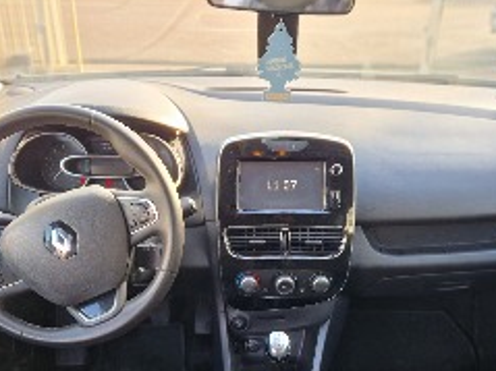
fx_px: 573
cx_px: 259
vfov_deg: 34.5
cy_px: 313
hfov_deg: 46.8
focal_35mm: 40
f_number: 1.8
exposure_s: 1/100
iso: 64
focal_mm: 5.4
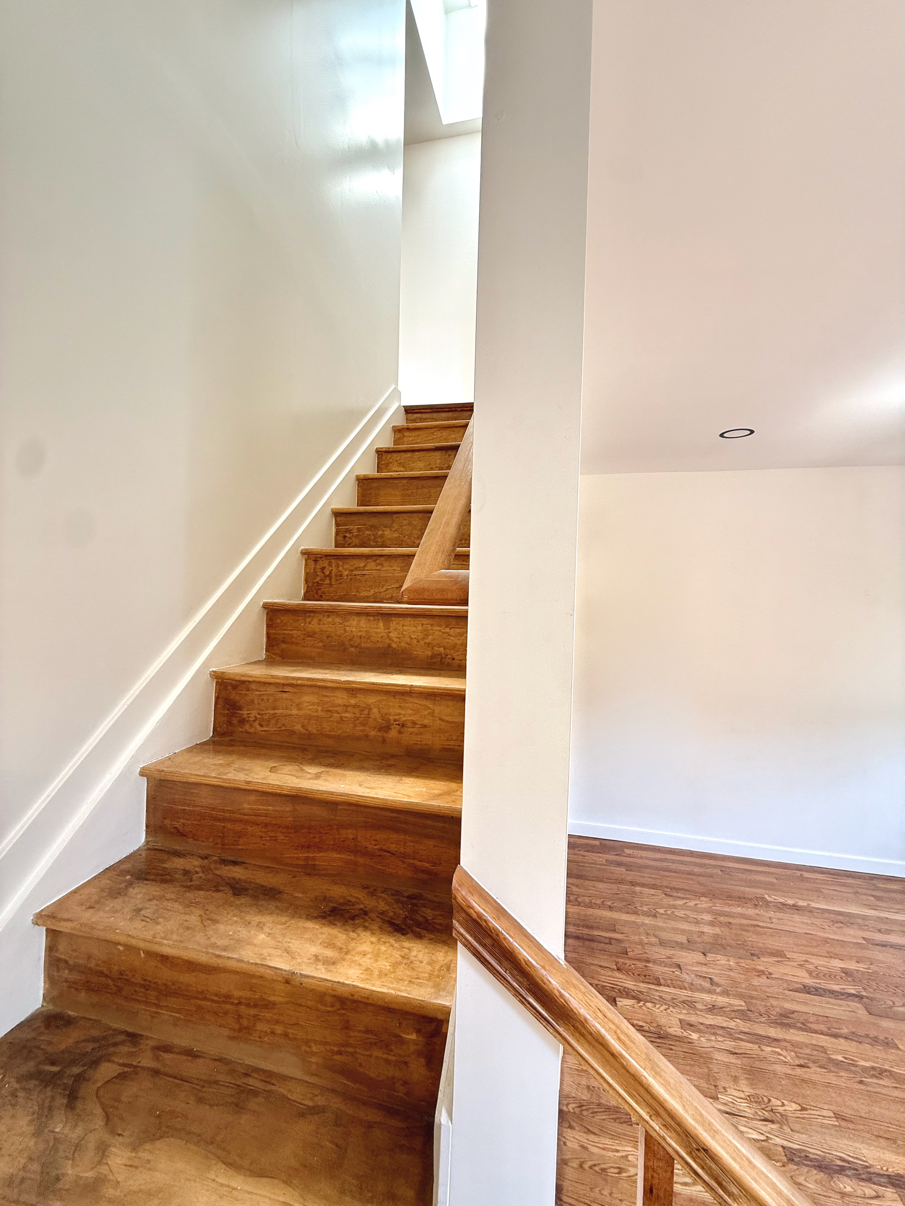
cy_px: 603
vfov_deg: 102.1
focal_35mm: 14
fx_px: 488
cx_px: 452
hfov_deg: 85.7
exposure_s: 1/99
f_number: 2.2
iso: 100
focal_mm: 2.22
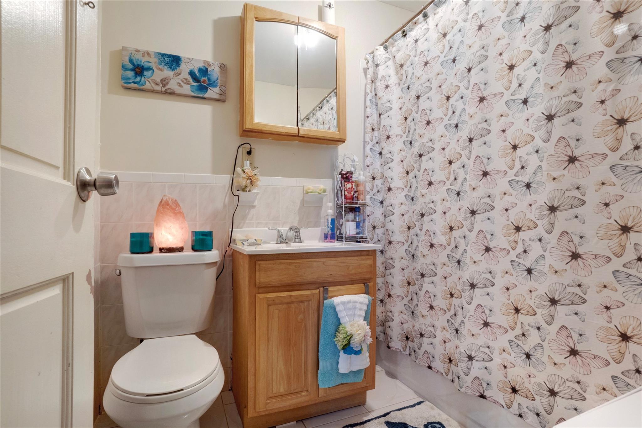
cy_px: 214
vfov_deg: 77.3
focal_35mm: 15
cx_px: 321
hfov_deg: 100.4
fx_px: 267
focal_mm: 10
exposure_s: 1/10
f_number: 9
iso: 800
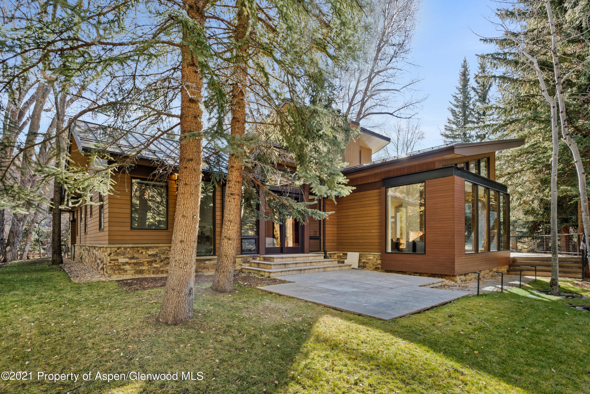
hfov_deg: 93.3
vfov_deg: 70.5
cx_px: 295
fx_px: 279
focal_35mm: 17
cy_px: 197
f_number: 7.1
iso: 125
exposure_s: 1/8
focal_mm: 17
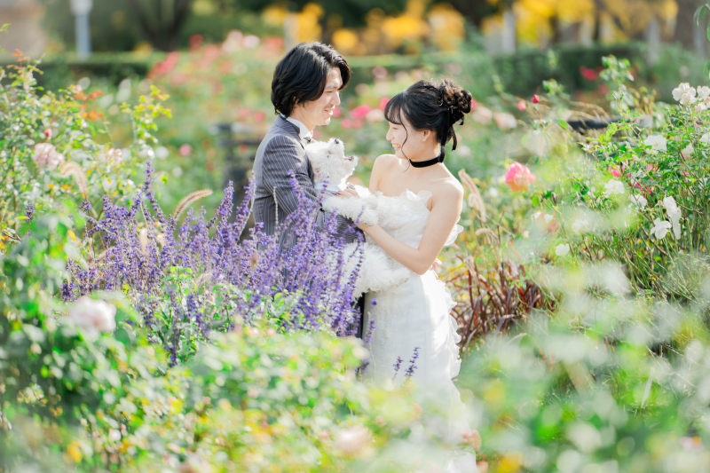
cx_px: 355
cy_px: 236
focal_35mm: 180
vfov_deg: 7.6
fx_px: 3549
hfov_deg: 11.4
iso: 125
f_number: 5.6
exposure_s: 1/200
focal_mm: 180
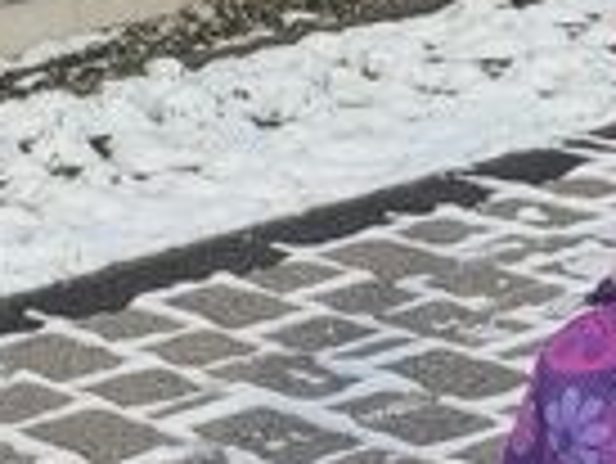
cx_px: 36
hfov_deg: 14.0
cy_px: 883
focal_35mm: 139
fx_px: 2476
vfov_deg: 10.0
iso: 40
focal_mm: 5.4
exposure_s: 1/1148
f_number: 1.8
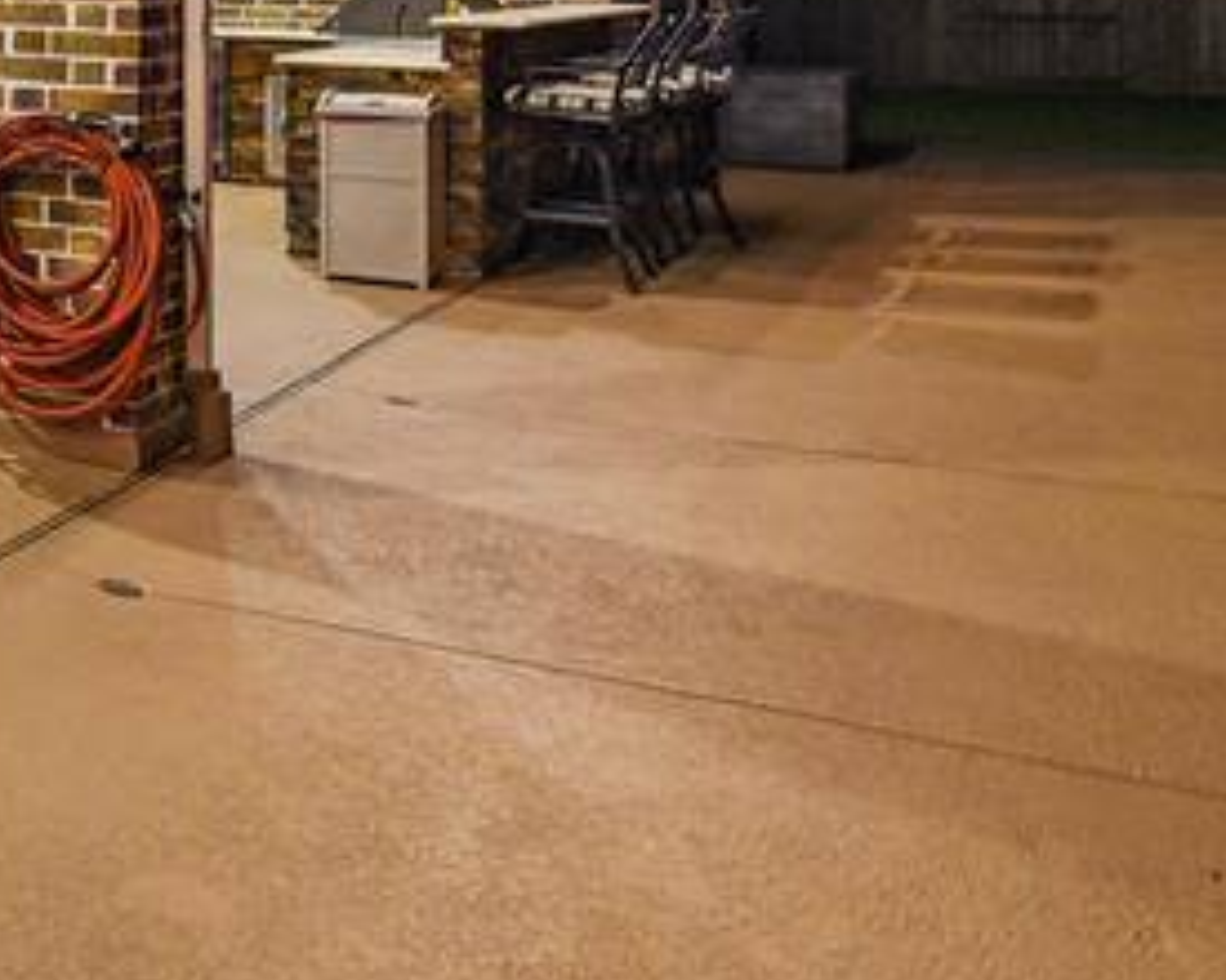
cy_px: -42
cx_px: -695
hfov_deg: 25.9
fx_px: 1778
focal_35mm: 49
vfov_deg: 28.6
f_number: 8
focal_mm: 14
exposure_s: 1/4
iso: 800
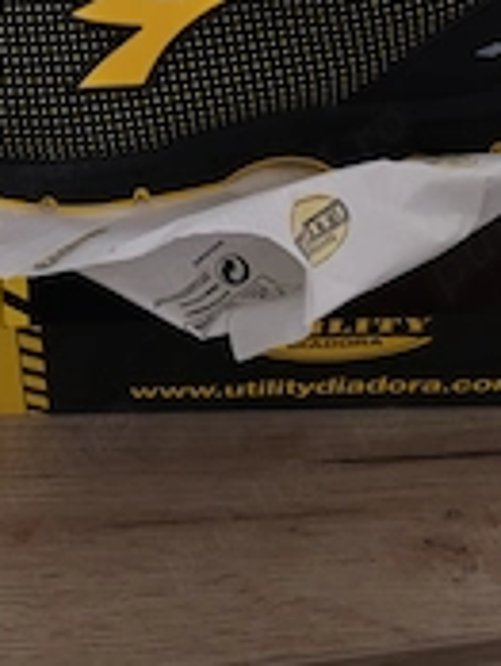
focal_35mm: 62
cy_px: -31
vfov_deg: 28.8
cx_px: 149
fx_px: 1194
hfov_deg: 23.5
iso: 3200
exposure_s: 1/33
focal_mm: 6.12
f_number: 1.9
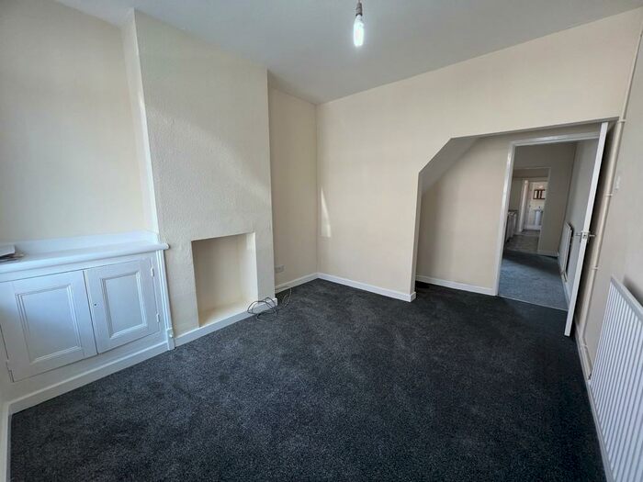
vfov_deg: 89.9
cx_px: 322
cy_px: 241
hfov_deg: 106.2
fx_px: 241
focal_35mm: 13
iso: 50
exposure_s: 1/99
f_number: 1.8
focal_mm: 1.57
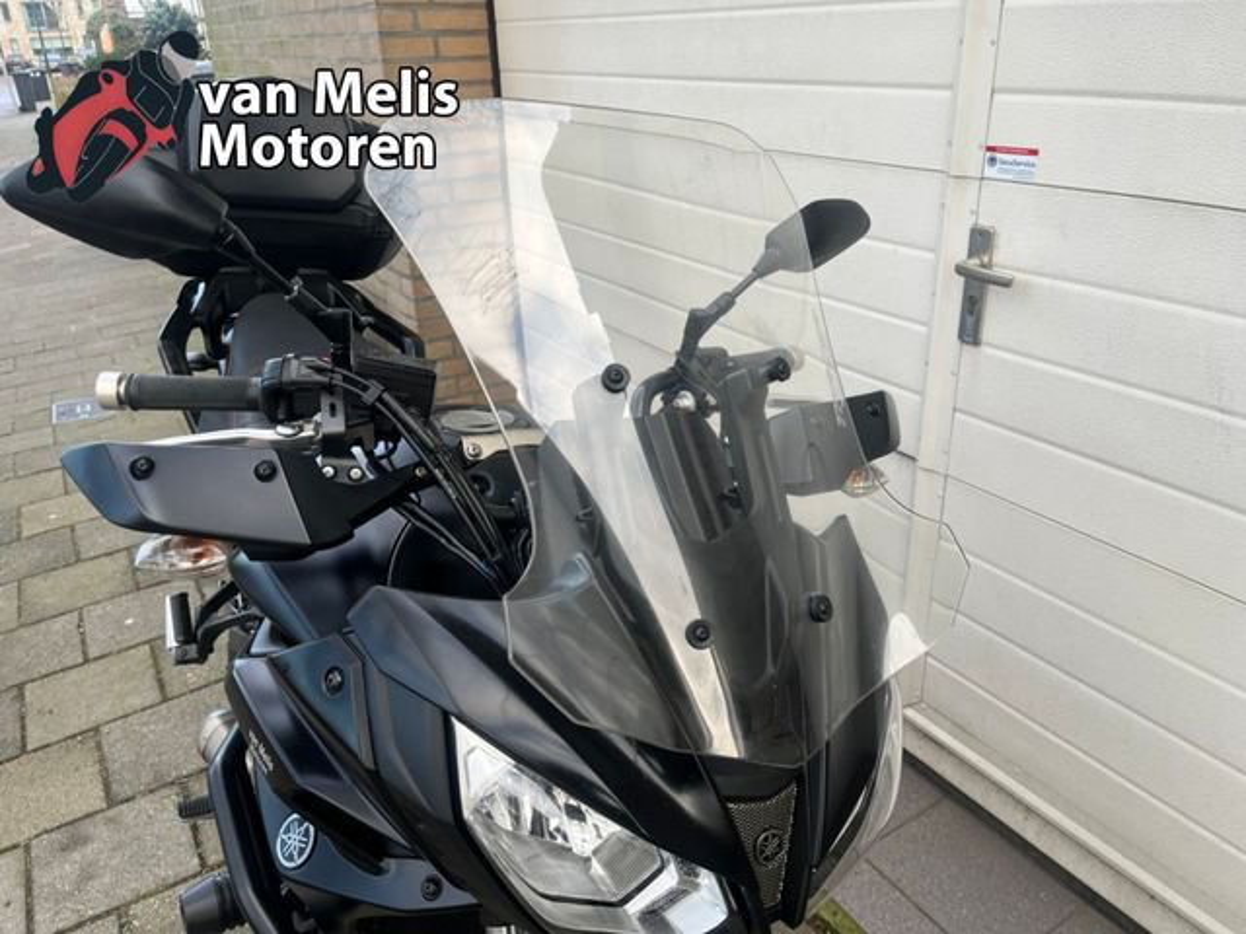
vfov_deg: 53.1
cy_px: 467
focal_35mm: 26
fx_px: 936
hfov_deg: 67.3
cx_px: 623
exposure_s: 1/202
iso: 40
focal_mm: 5.1
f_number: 1.6
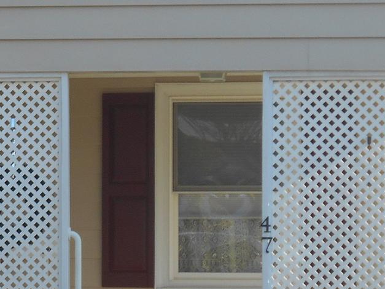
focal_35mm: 183
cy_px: 226
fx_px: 2035
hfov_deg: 10.7
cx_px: -35
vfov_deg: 8.1
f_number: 4.9
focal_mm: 10
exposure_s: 1/200
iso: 80
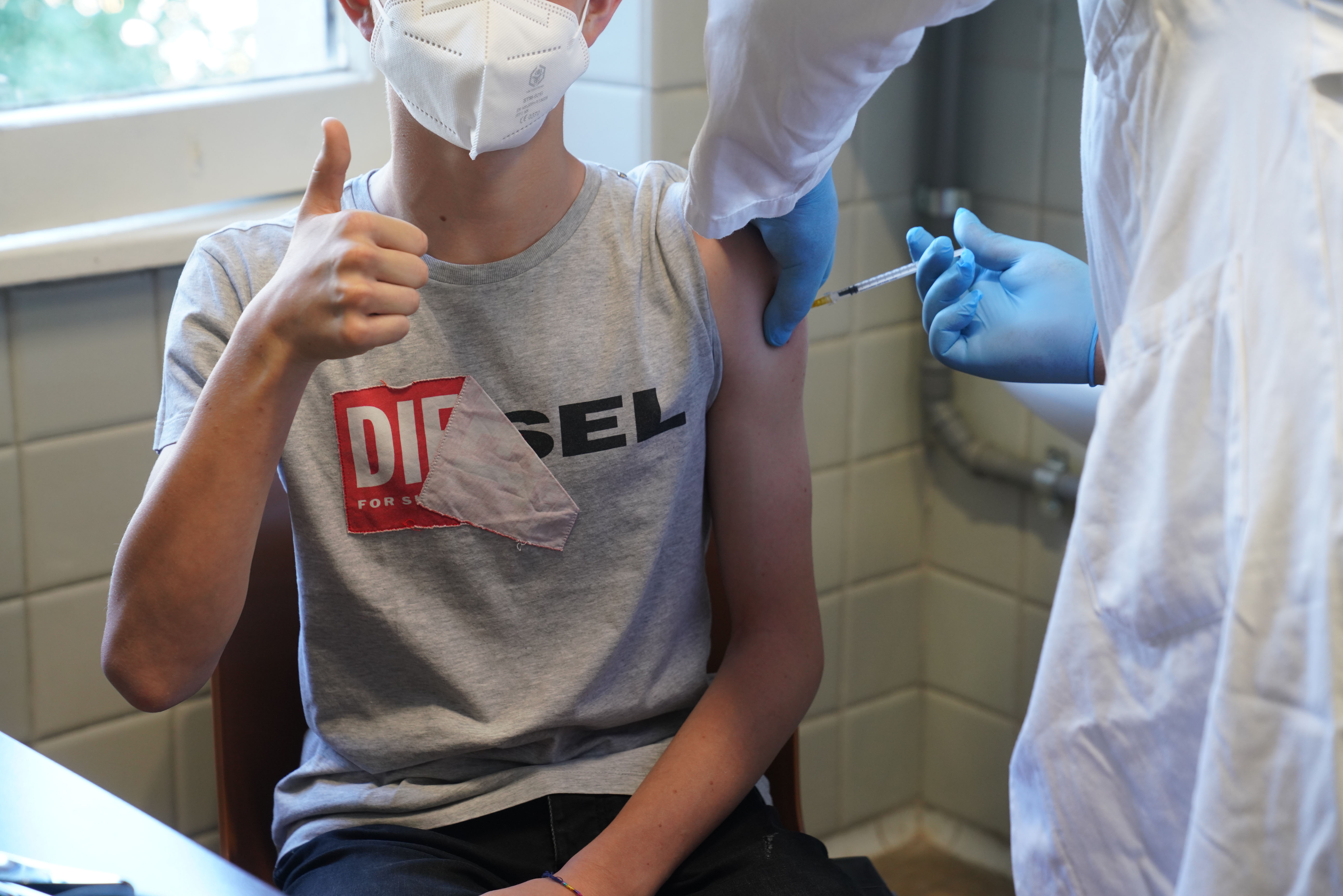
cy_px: 448
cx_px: 672
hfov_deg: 28.8
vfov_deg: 19.5
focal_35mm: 70
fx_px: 2612
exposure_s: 1/125
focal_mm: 70
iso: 1250
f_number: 4.5
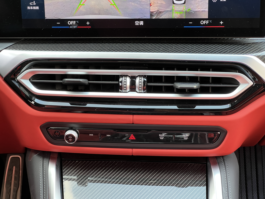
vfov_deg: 19.1
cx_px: 132
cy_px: 100
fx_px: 589
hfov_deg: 25.3
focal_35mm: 77
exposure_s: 1/91
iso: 200
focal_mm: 9
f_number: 2.8
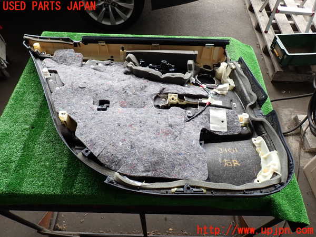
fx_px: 228
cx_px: 158
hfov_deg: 69.4
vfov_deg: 54.9
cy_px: 118
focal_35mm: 25
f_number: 2.8
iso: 100
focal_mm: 4.5
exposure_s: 1/60
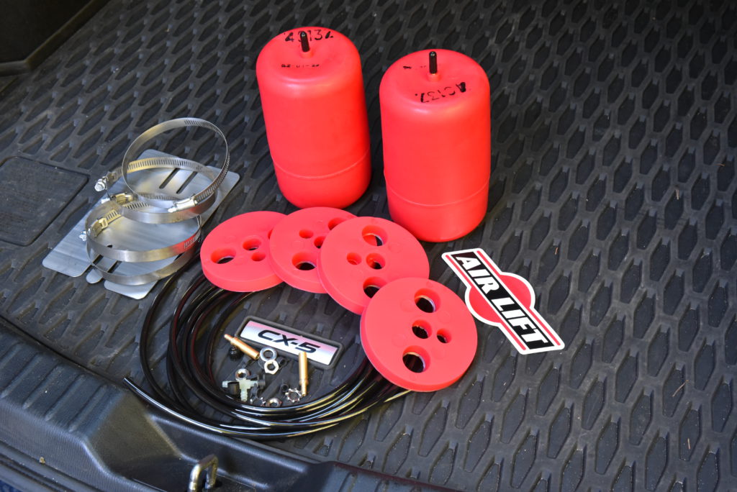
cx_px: 368
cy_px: 246
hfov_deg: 42.7
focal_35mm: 46
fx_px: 942
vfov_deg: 29.3
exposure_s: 1/25
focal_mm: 46
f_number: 11
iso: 3200
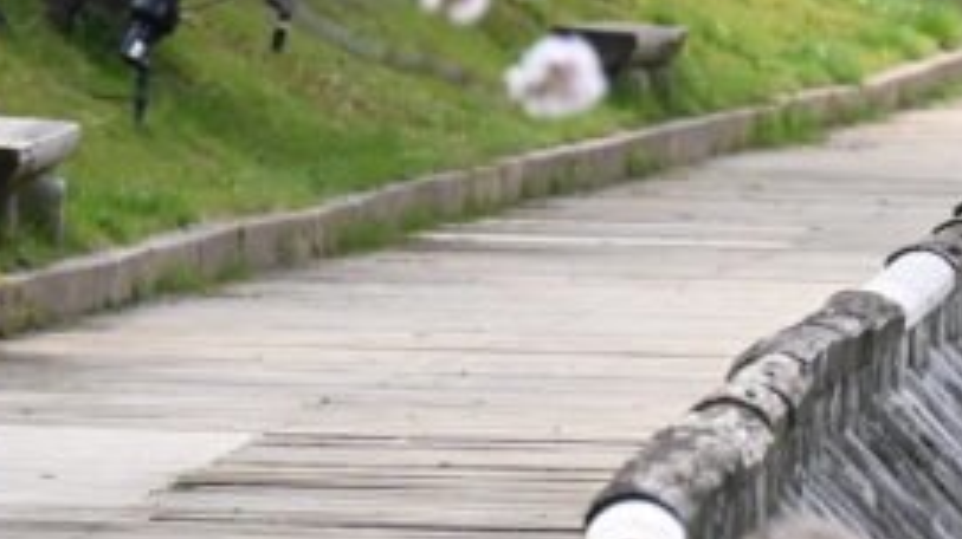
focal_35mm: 791
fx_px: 20163
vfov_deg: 1.5
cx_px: 1654
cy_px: -271
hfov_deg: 2.7
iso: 1250
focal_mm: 200
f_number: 6.3
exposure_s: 1/1000
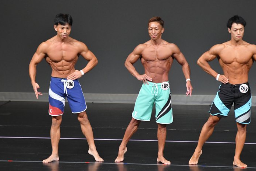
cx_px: 129
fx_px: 2730
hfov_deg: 5.4
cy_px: 81
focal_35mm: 384
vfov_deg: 3.6
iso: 4000
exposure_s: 1/400
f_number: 5.6
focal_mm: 230
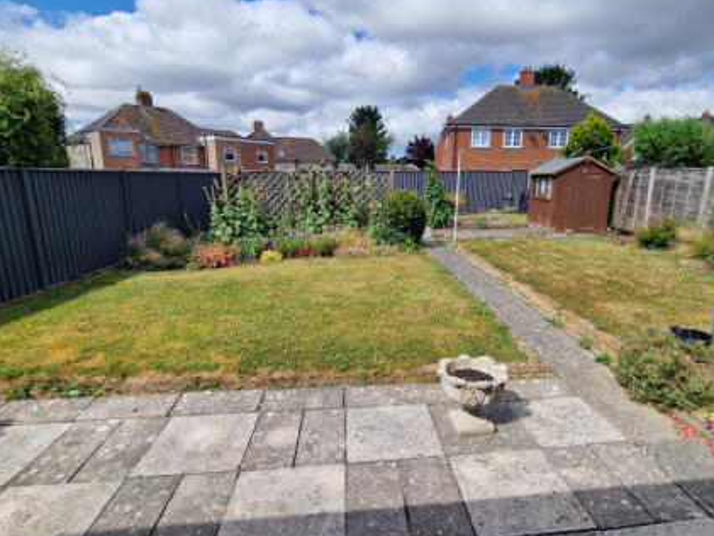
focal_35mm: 18
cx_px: 410
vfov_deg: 71.6
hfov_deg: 87.1
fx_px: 371
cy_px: 272
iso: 50
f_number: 2.2
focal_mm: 2.2
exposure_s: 1/2464
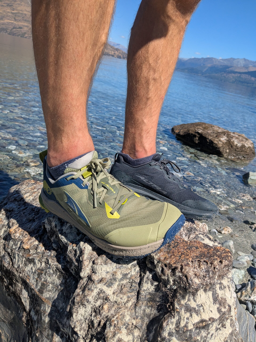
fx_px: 266
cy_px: 171
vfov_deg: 65.3
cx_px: 128
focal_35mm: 27
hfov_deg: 51.4
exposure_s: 1/4673
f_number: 1.73
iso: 62
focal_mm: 4.38
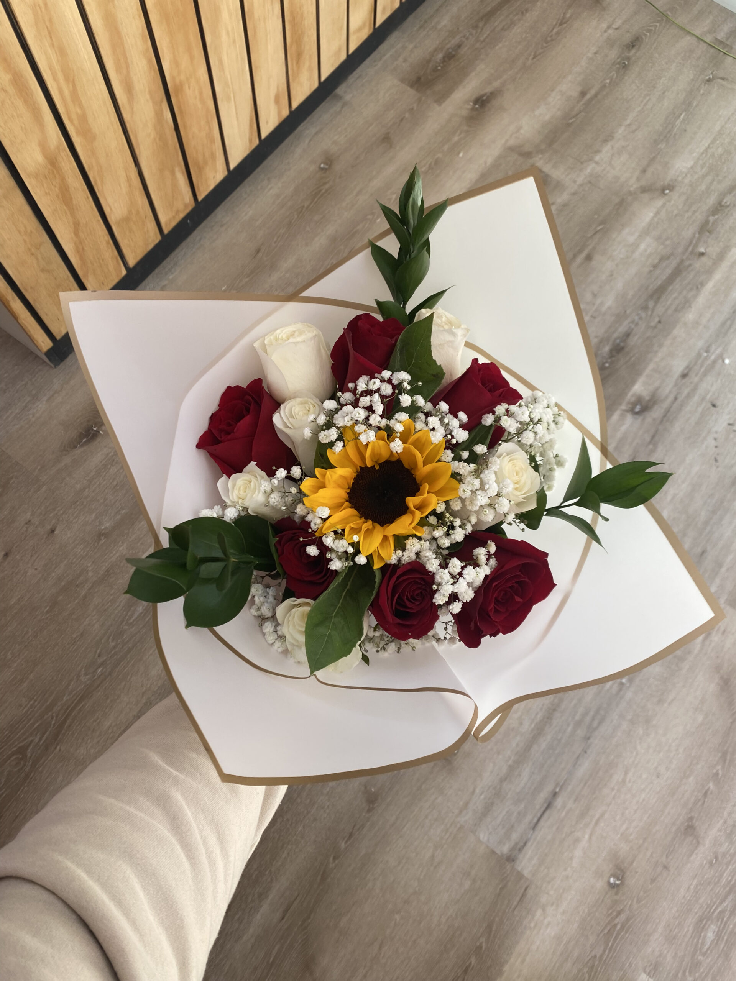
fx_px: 737
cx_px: 368
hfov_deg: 53.1
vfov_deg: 67.3
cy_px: 490
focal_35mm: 26
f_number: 1.8
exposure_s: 1/122
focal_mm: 4.25
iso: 32
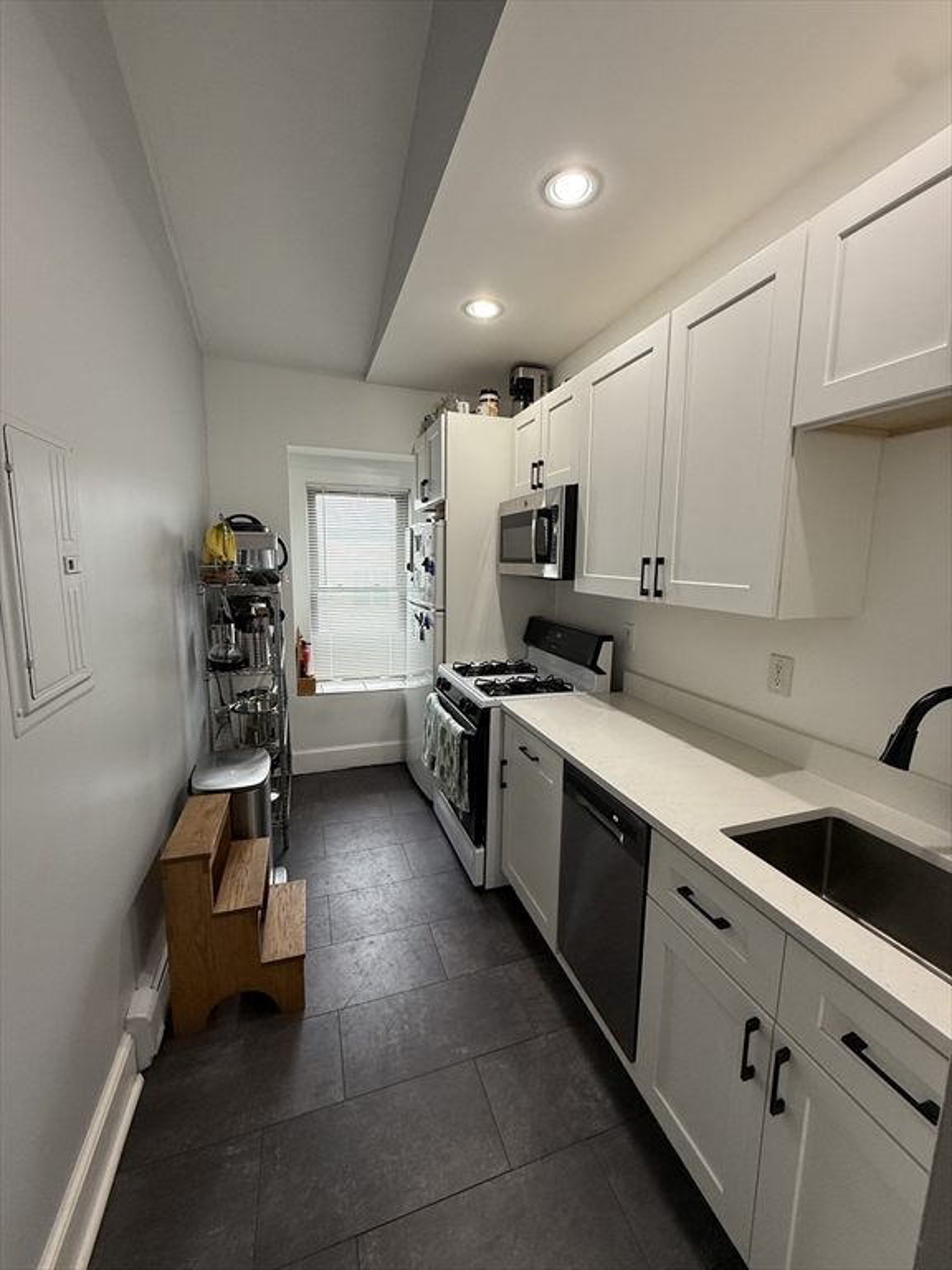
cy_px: 635
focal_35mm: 14
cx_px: 476
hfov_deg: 85.7
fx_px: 513
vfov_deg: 102.1
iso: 200
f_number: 2.2
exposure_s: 1/120
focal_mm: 2.22
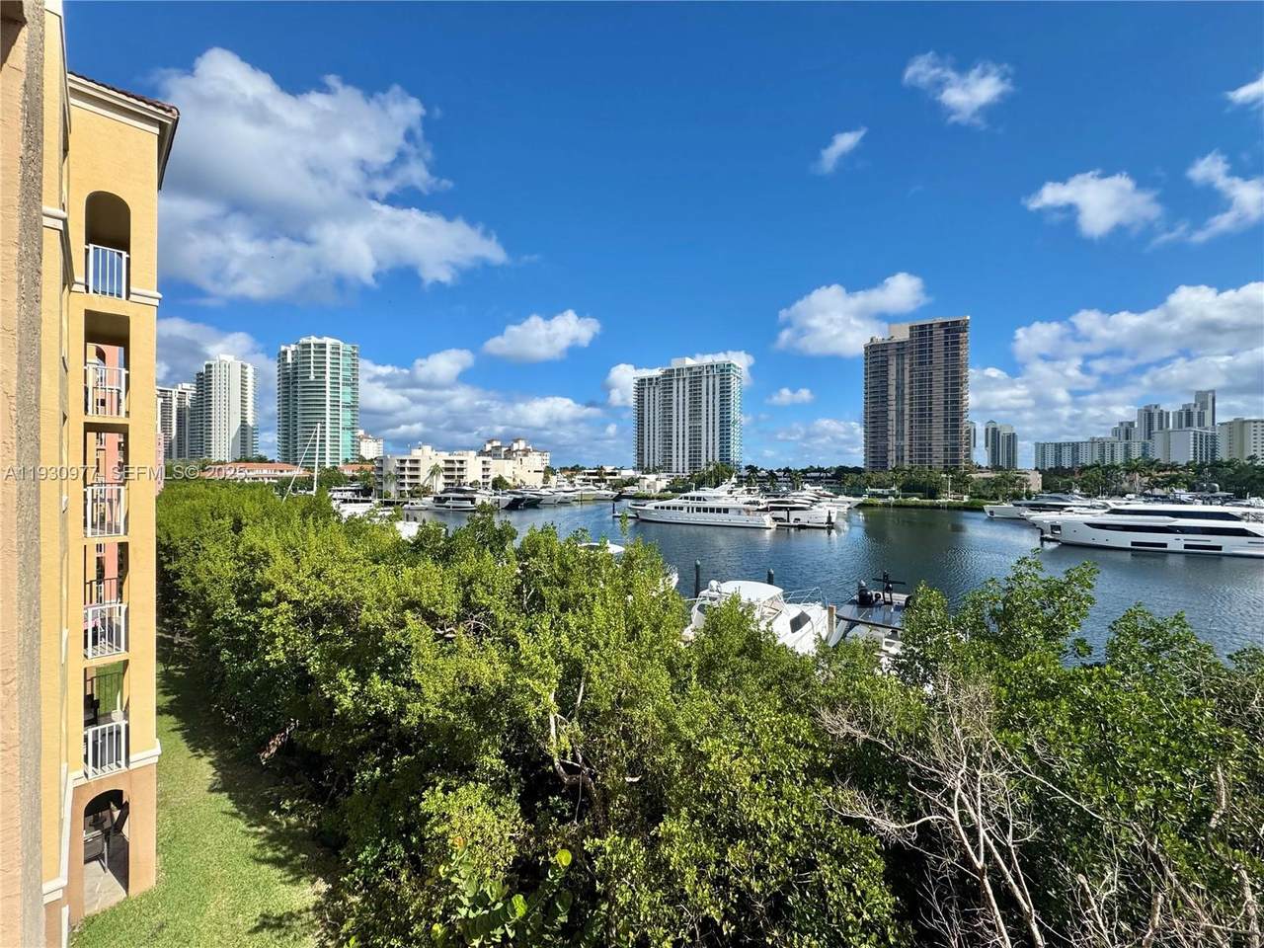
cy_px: 474
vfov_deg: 85.7
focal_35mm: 14
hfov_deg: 102.1
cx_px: 632
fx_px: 511
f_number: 2.2
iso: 50
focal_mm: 2.22
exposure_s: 1/3546
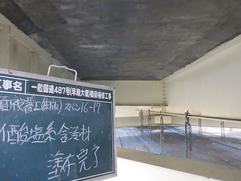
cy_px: 83
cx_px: 112
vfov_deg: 42.9
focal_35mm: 33
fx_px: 230
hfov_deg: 55.3
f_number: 3.5
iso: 1600
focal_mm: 5
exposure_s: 1/45
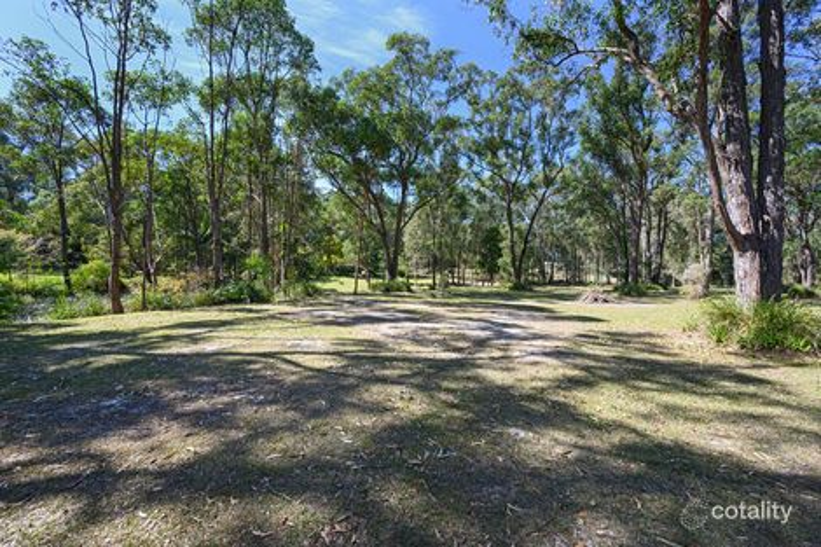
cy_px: 274
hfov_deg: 104.3
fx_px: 319
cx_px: 410
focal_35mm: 14
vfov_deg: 81.2
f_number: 9
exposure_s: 1/100
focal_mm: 14
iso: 100
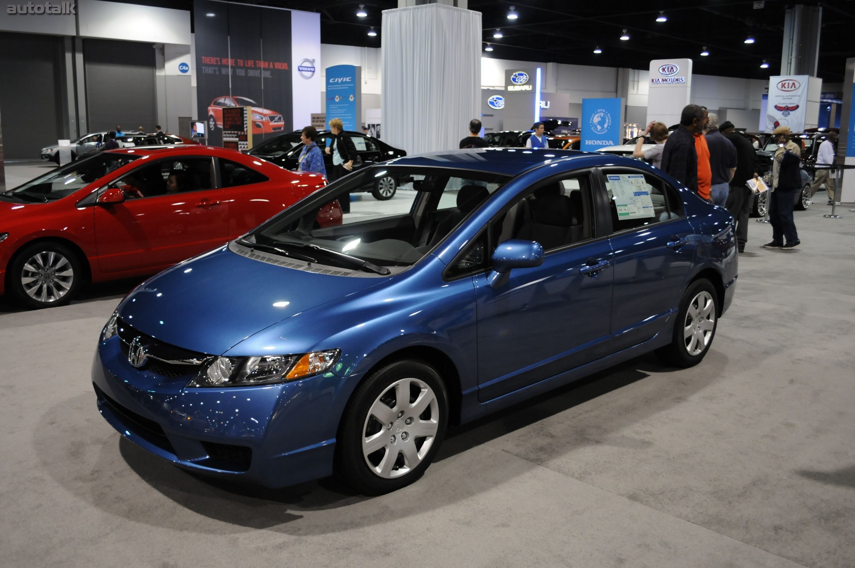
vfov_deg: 39.9
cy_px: 284
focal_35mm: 33
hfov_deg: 57.3
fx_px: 783
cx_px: 428
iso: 800
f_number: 3.8
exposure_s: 1/50
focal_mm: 22
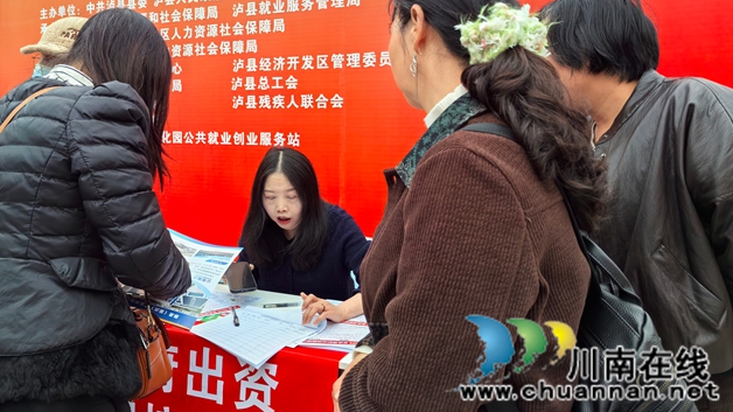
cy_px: 153
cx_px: 363
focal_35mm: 30
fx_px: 583
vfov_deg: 38.7
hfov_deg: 64.3
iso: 50
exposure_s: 1/793
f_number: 1.9
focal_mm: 5.52
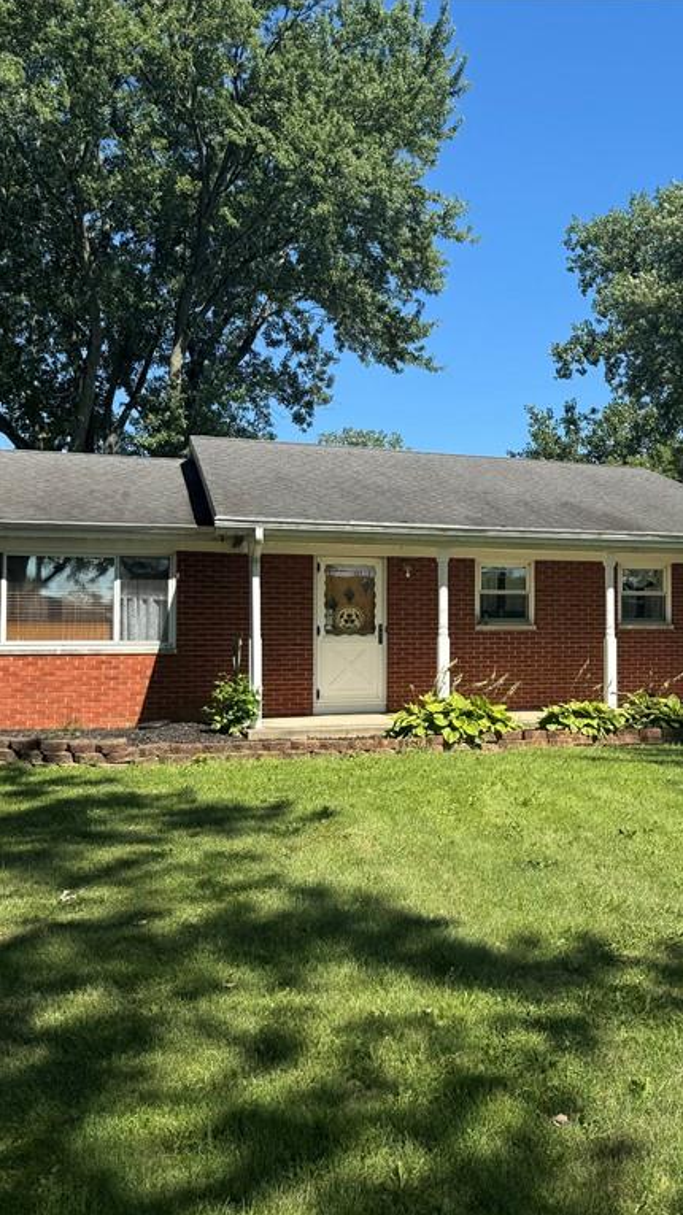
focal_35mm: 35
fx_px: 1127
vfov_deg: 56.6
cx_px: 583
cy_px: 607
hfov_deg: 32.4
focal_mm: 6.76
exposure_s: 1/2506
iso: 80
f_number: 1.78
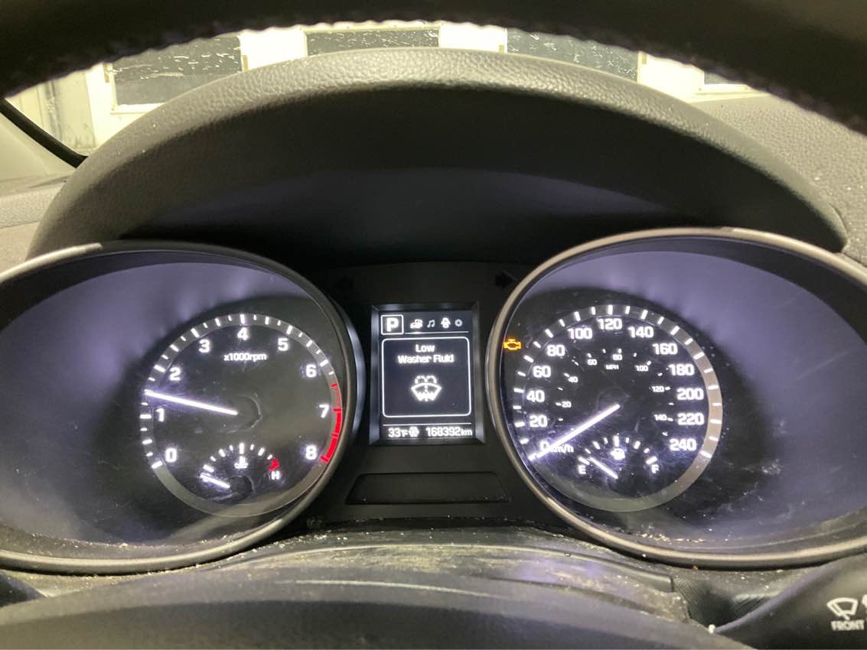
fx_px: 726
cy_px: 325
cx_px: 434
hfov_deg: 61.7
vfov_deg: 48.2
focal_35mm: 29
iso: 500
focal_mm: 3
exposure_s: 1/30
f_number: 1.8
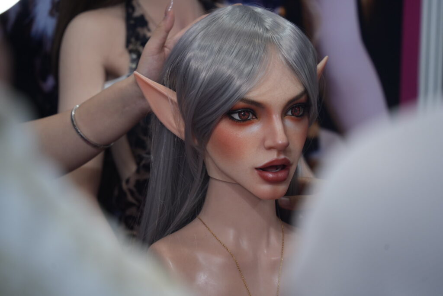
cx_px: 222
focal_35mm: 168
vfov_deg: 8.2
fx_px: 2068
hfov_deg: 12.2
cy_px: 148
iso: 1000
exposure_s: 1/160
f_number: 5.6
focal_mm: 168
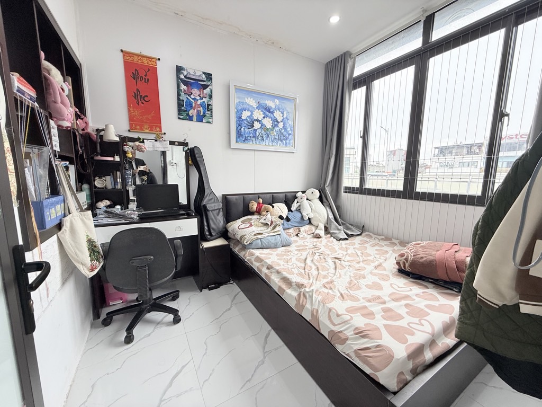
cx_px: 271
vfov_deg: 85.7
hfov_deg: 102.1
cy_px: 204
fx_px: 219
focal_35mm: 14
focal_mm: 2.22
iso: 64
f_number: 2.2
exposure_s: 1/109
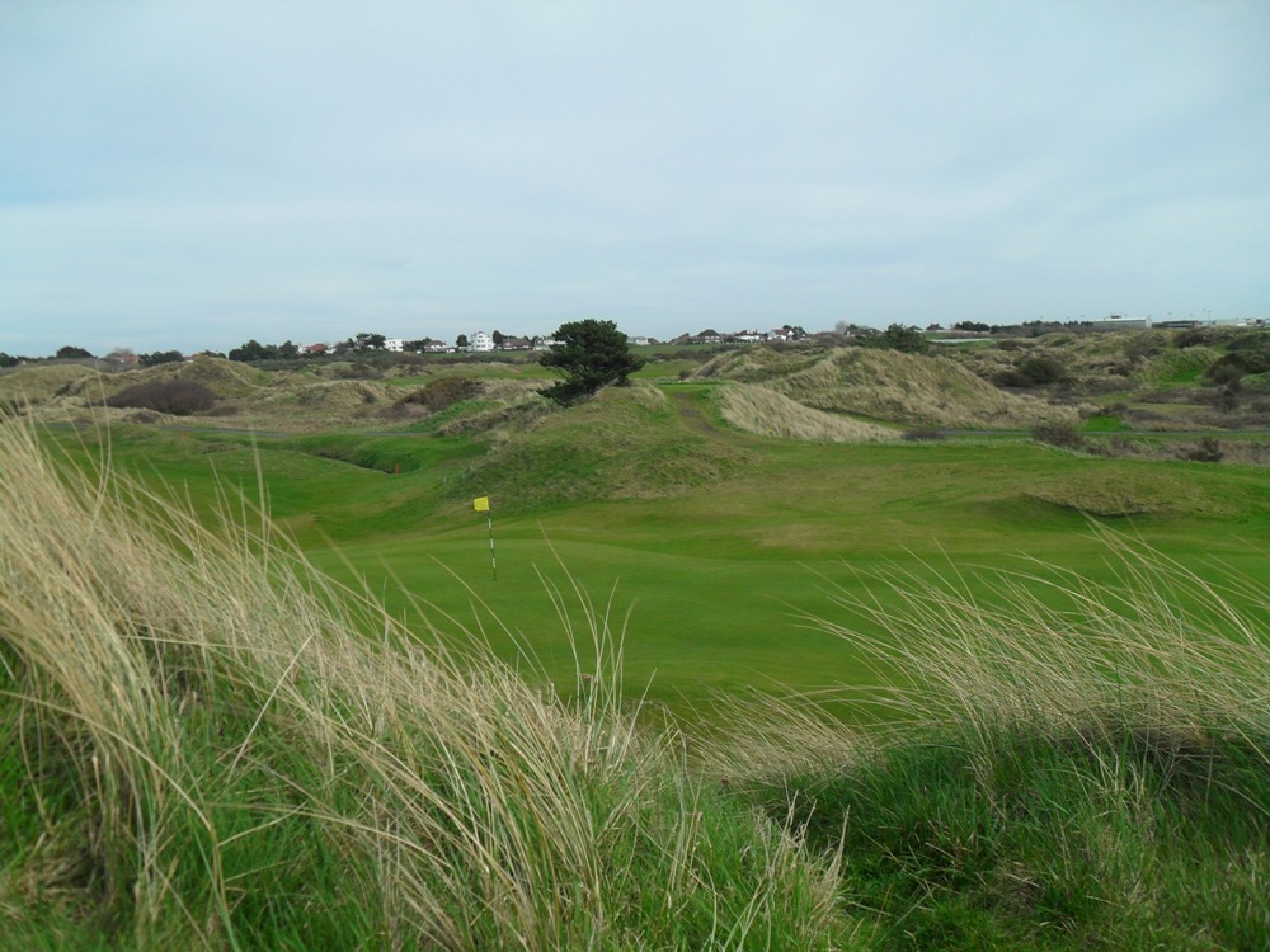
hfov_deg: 52.6
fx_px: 1284
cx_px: 635
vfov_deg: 40.7
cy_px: 476
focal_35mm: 35
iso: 100
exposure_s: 1/180
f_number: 8.9
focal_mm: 6.2
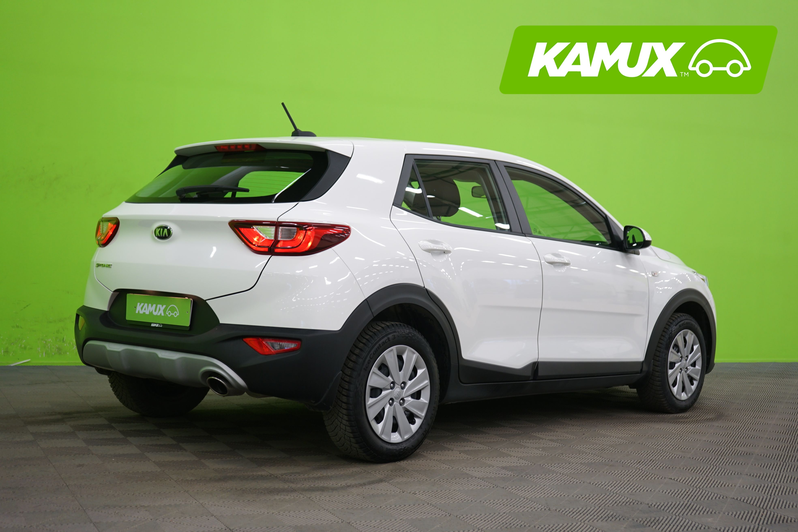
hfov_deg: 38.9
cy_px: 266
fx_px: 1130
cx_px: 399
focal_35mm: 51
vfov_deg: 26.5
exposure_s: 1/10
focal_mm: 51
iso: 400
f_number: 4.5
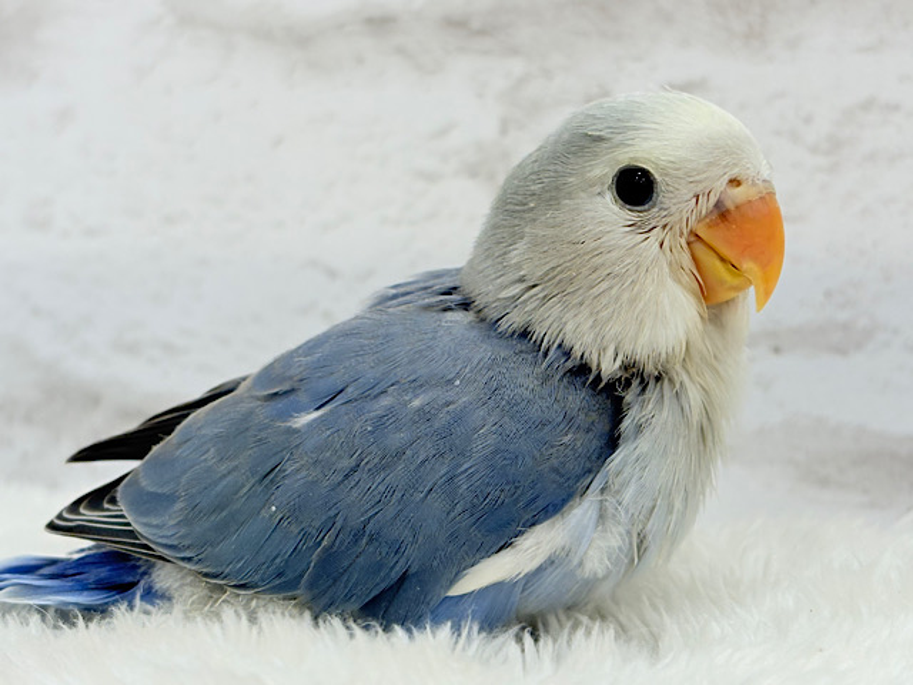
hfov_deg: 36.8
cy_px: 342
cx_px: 456
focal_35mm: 52
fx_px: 1372
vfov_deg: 28.0
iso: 100
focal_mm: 5.96
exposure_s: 1/100
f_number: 1.6
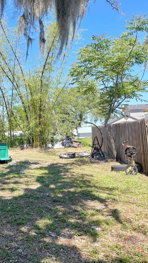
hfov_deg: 29.9
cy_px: 131
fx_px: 265
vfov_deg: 52.8
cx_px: 16
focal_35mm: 38
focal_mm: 4.2
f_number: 1.6
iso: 50
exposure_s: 1/640
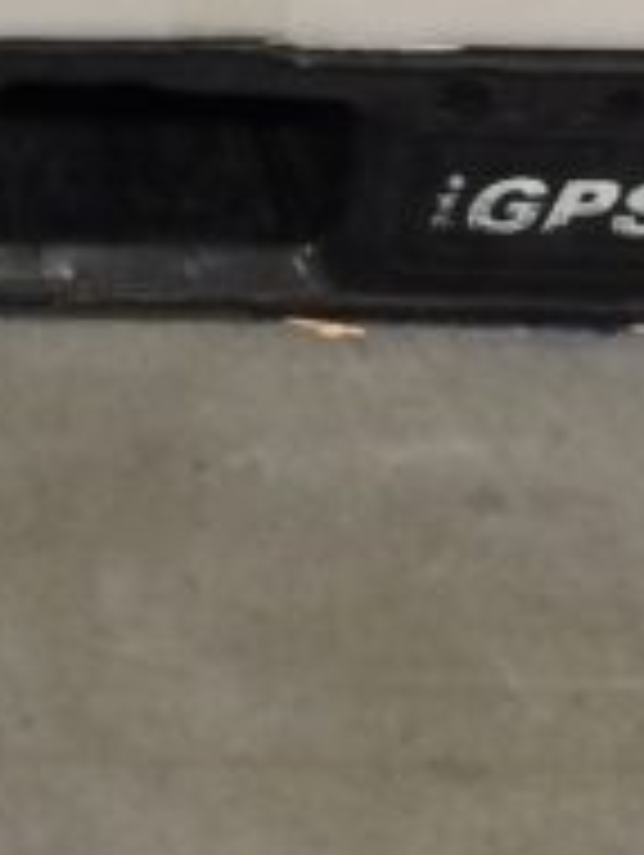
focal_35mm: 156
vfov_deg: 10.7
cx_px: -608
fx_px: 3861
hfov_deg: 9.0
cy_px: -1242
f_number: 2.2
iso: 100
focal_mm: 4.15
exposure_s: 1/33
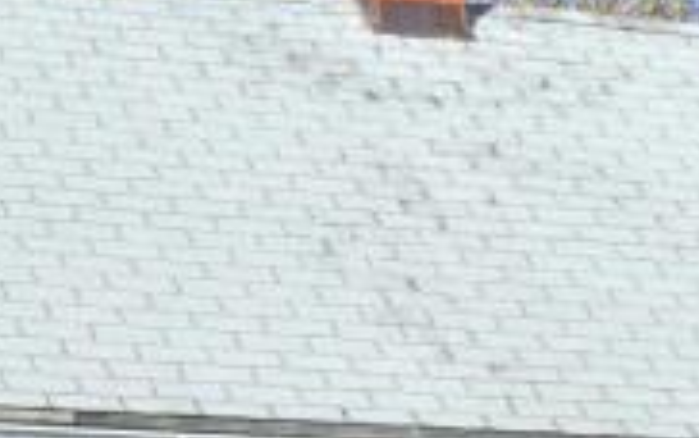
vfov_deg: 5.3
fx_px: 4617
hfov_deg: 8.7
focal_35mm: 242
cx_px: 470
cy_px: 937
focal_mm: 25
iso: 250
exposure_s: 1/500
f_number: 11
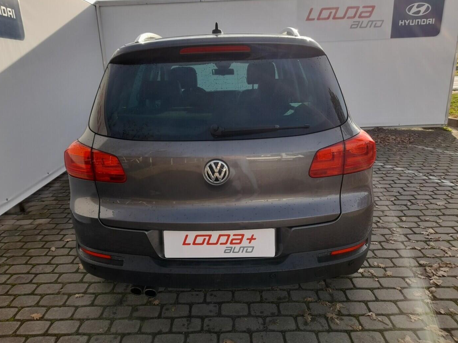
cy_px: 167
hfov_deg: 67.3
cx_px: 224
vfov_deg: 53.0
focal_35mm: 26
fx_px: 344
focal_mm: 4.6
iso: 20
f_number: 2
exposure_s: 1/183
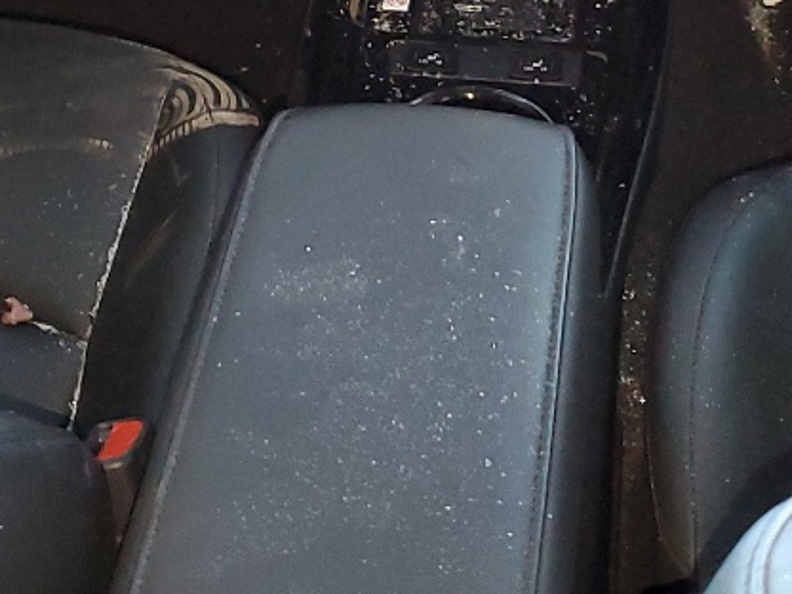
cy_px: -4
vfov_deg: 14.5
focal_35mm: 100
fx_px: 2288
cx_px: 373
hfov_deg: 19.6
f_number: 1.5
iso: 290
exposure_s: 1/15
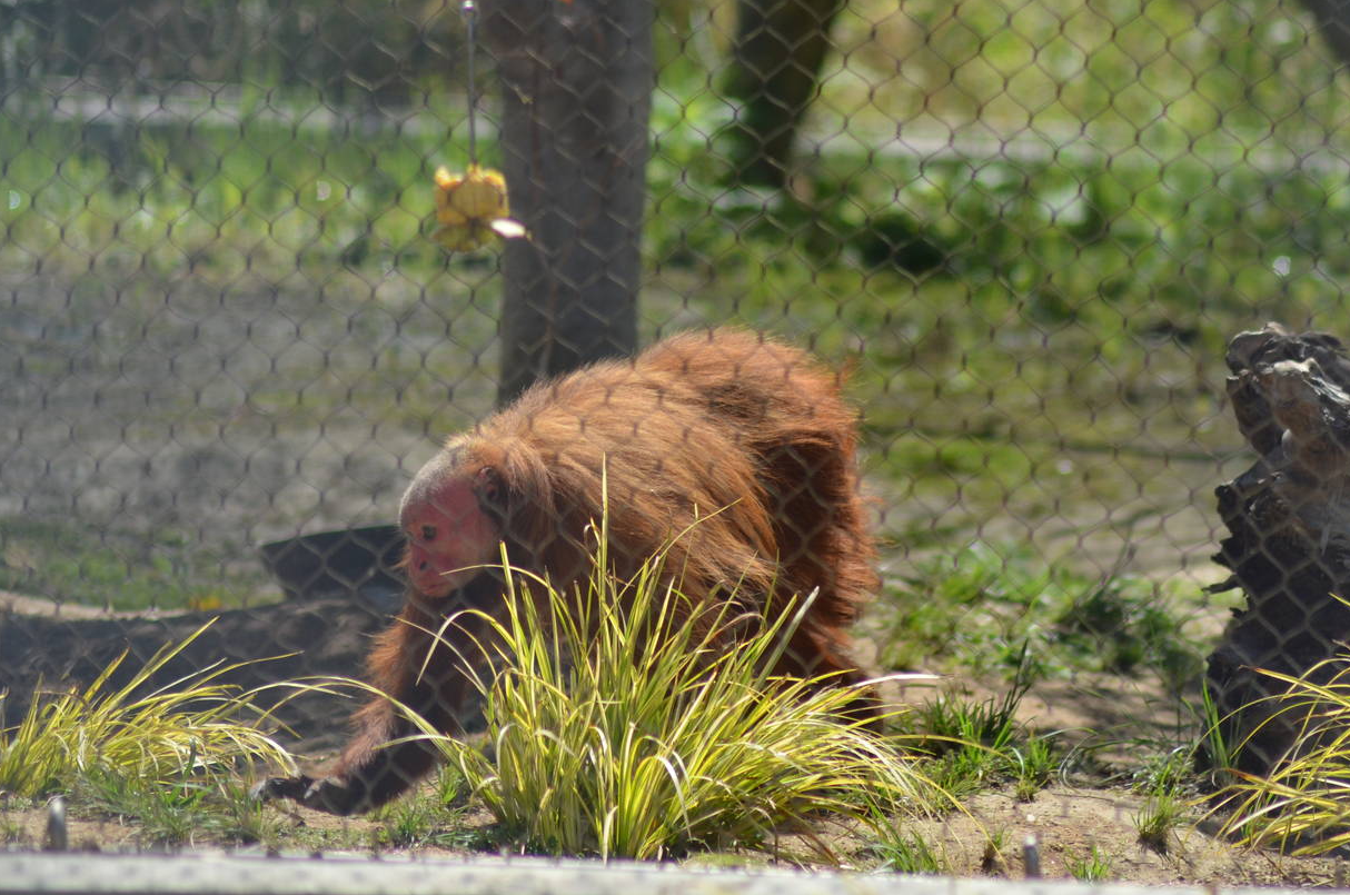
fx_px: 15536
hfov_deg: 5.0
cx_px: 847
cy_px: 374
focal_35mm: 415
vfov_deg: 3.3
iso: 400
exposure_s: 1/1600
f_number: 5
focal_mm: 210
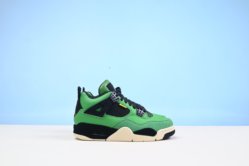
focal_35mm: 40
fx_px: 277
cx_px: 124
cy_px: 83
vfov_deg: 33.4
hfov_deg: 48.4
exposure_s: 1/2
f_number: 16
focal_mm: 40
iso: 100
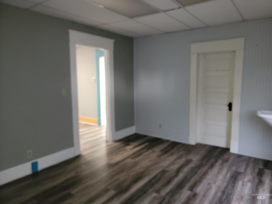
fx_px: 189
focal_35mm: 24
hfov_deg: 71.6
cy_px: 102
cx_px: 136
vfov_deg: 56.8
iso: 125
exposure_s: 1/17.2
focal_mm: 6.7
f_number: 1.8
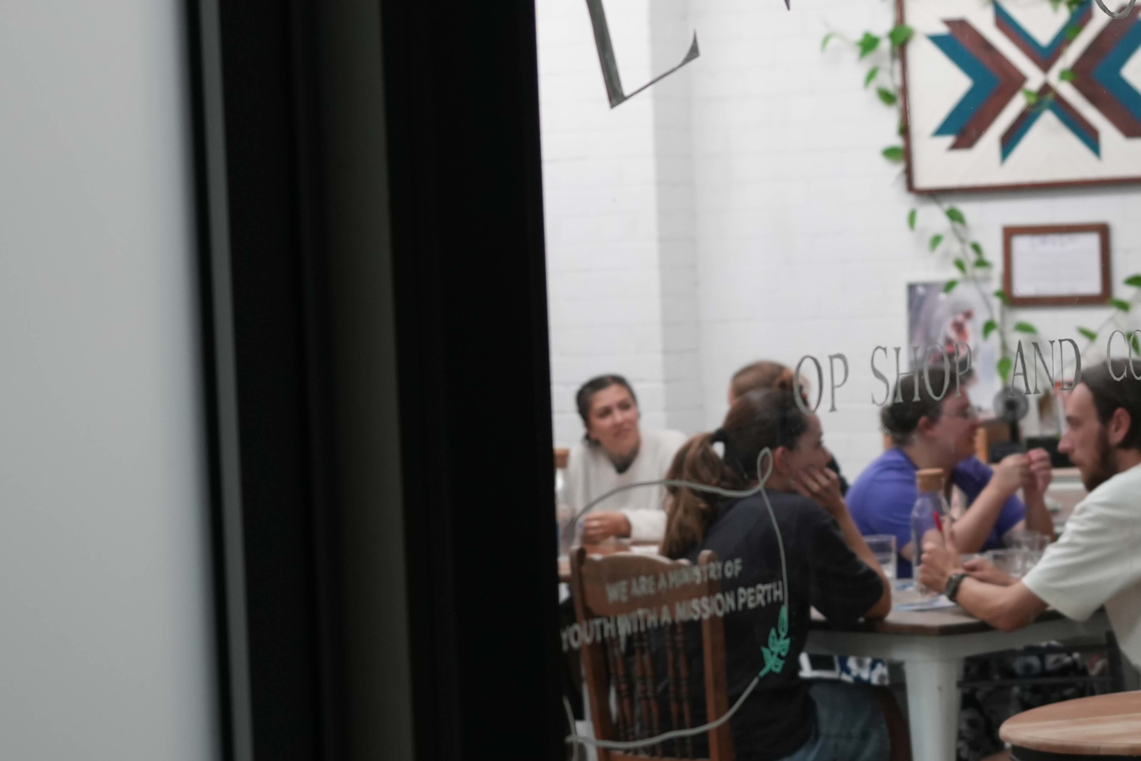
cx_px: 1082
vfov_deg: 14.5
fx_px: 2979
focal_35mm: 94
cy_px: 373
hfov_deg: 21.1
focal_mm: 49
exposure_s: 1/50
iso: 1250
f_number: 4.5
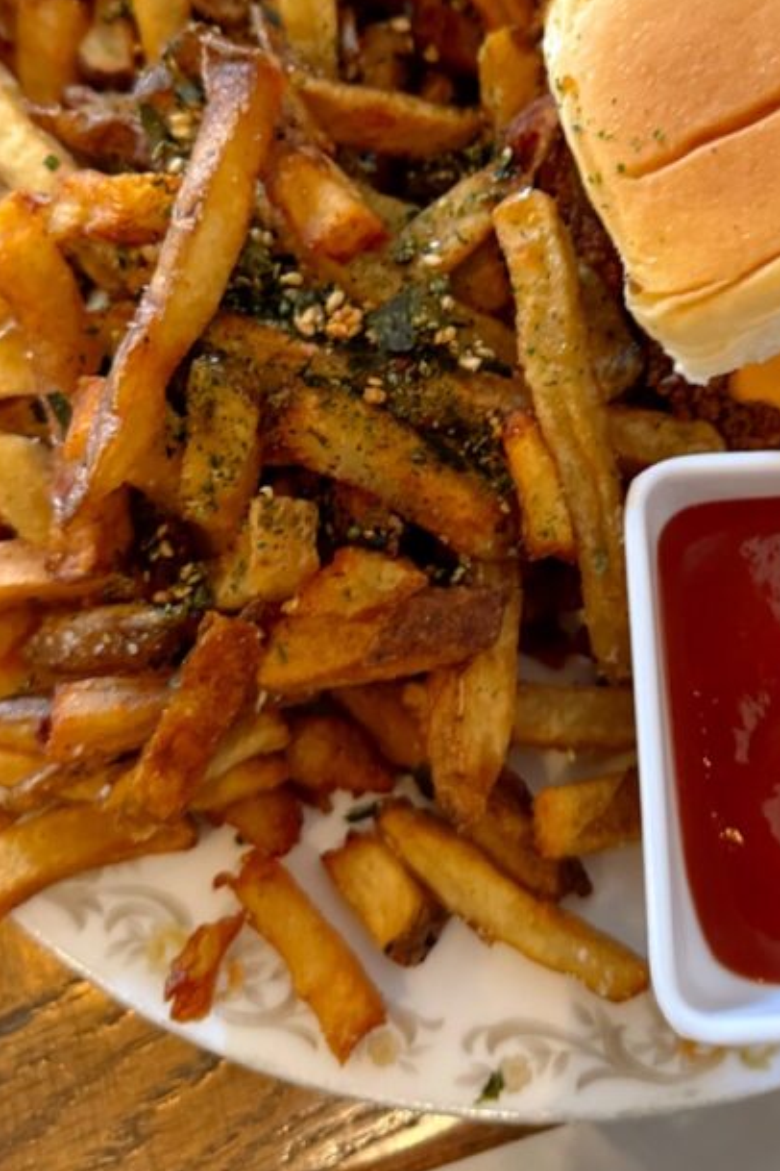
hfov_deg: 31.4
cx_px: 565
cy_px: 325
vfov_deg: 45.2
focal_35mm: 42
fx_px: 1365
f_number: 1.78
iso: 640
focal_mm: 6.76
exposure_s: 1/40
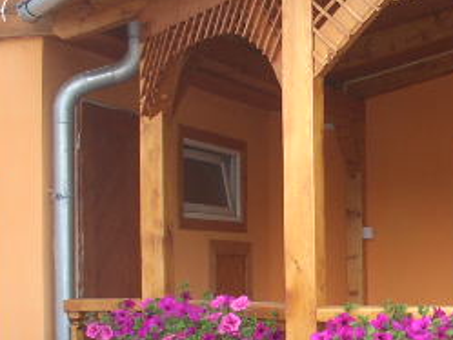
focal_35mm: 95
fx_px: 1244
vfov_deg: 15.5
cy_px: 240
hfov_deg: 19.5
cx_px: 539
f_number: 2.8
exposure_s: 1/30
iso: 64
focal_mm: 6.2
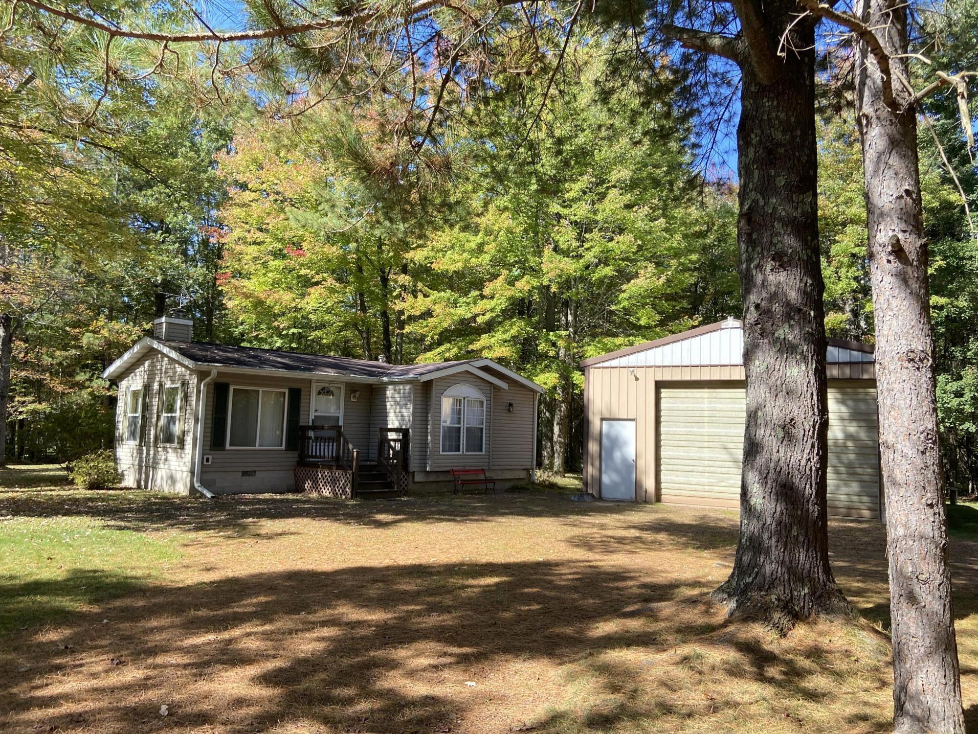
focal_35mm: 26
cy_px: 367
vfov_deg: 53.1
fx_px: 735
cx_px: 489
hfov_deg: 67.3
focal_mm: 4.25
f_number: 1.8
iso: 32
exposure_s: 1/613
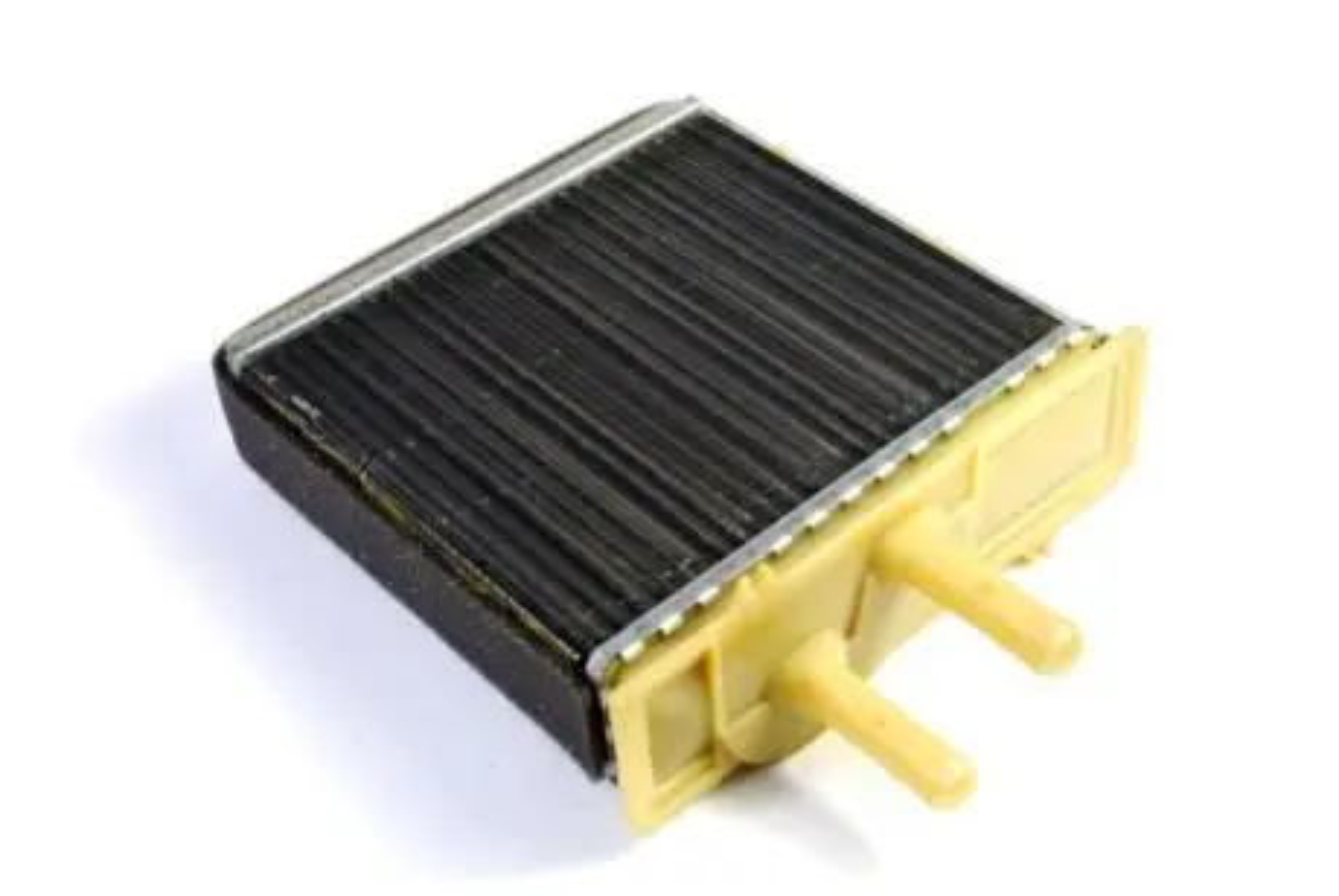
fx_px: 1955
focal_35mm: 52
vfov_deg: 25.8
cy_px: 448
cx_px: 670
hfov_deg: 37.8
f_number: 13
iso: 800
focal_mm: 35
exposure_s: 1/30
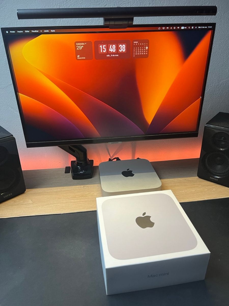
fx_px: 229
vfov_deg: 67.3
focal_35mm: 26
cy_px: 153
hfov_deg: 53.1
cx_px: 114
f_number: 1.5
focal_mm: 5.7
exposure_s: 1/98
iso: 125
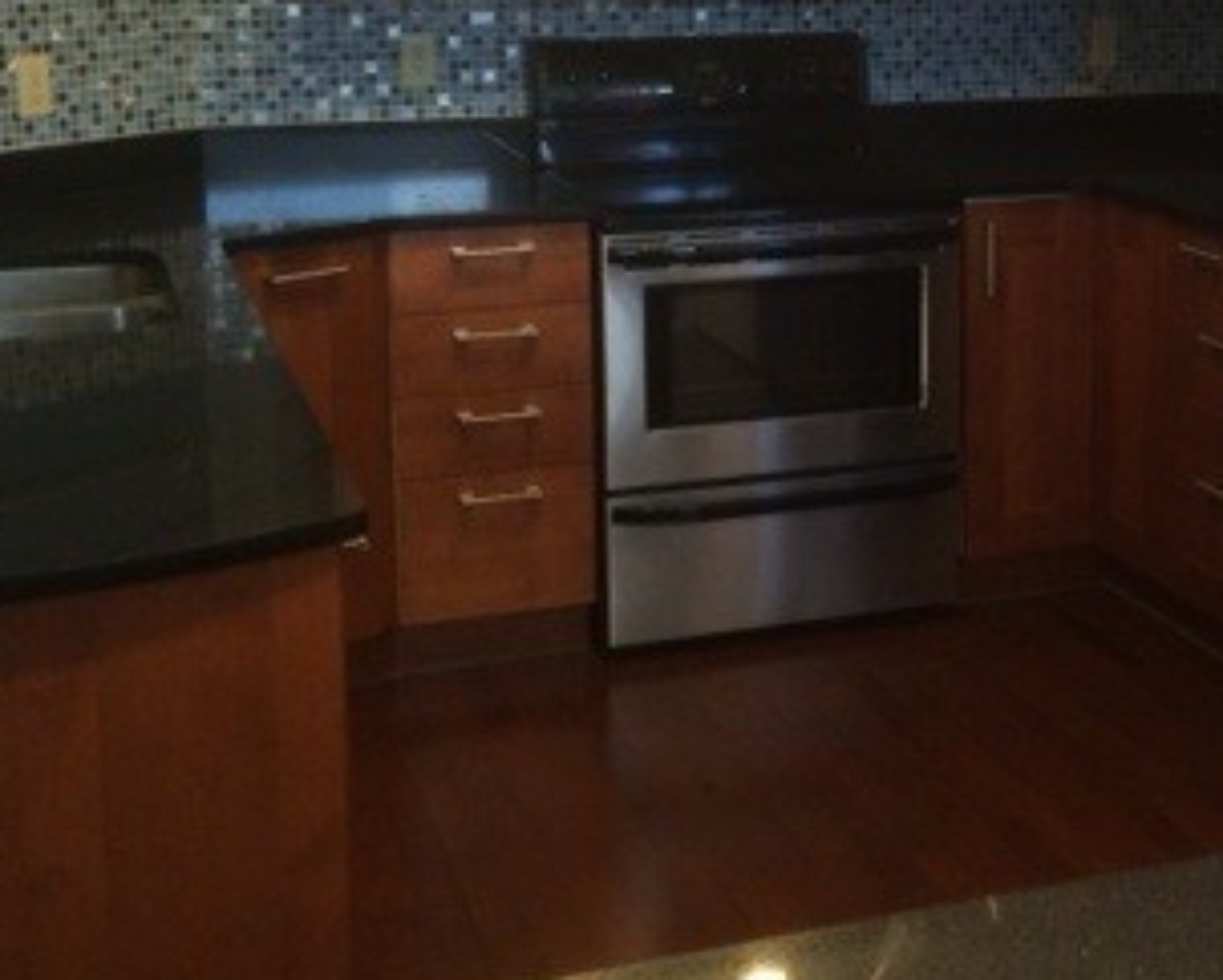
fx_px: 2246
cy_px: 211
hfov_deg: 29.9
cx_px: 944
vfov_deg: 24.3
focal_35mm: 62
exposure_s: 1/30
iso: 160
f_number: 2.2
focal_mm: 4.12
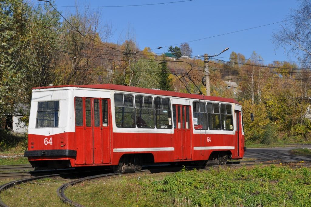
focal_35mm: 78
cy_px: 104
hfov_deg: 26.0
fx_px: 674
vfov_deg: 17.5
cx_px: 156
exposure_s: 1/400
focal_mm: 52
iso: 200
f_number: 10
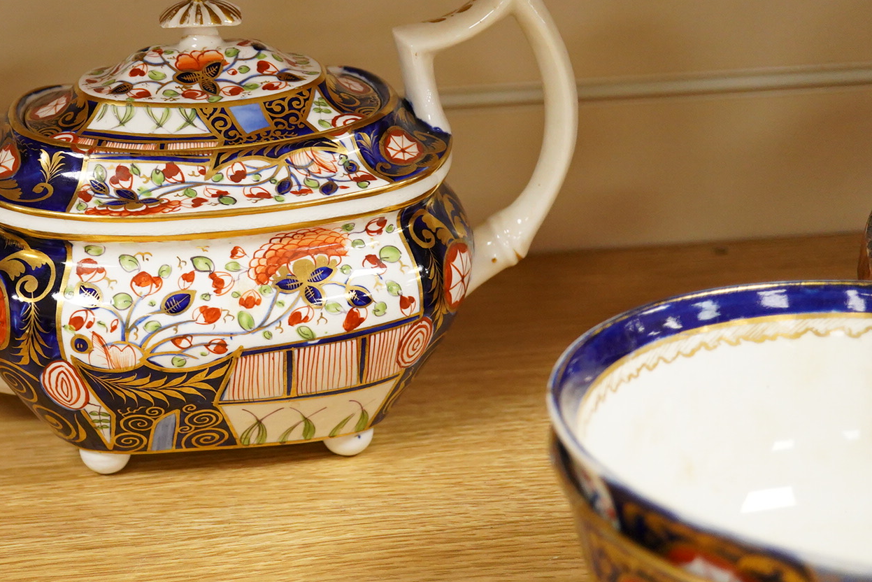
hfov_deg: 28.0
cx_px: 211
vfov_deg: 19.1
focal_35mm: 71
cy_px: 197
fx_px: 1720
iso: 2500
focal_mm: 30
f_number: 3.5
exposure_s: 1/320
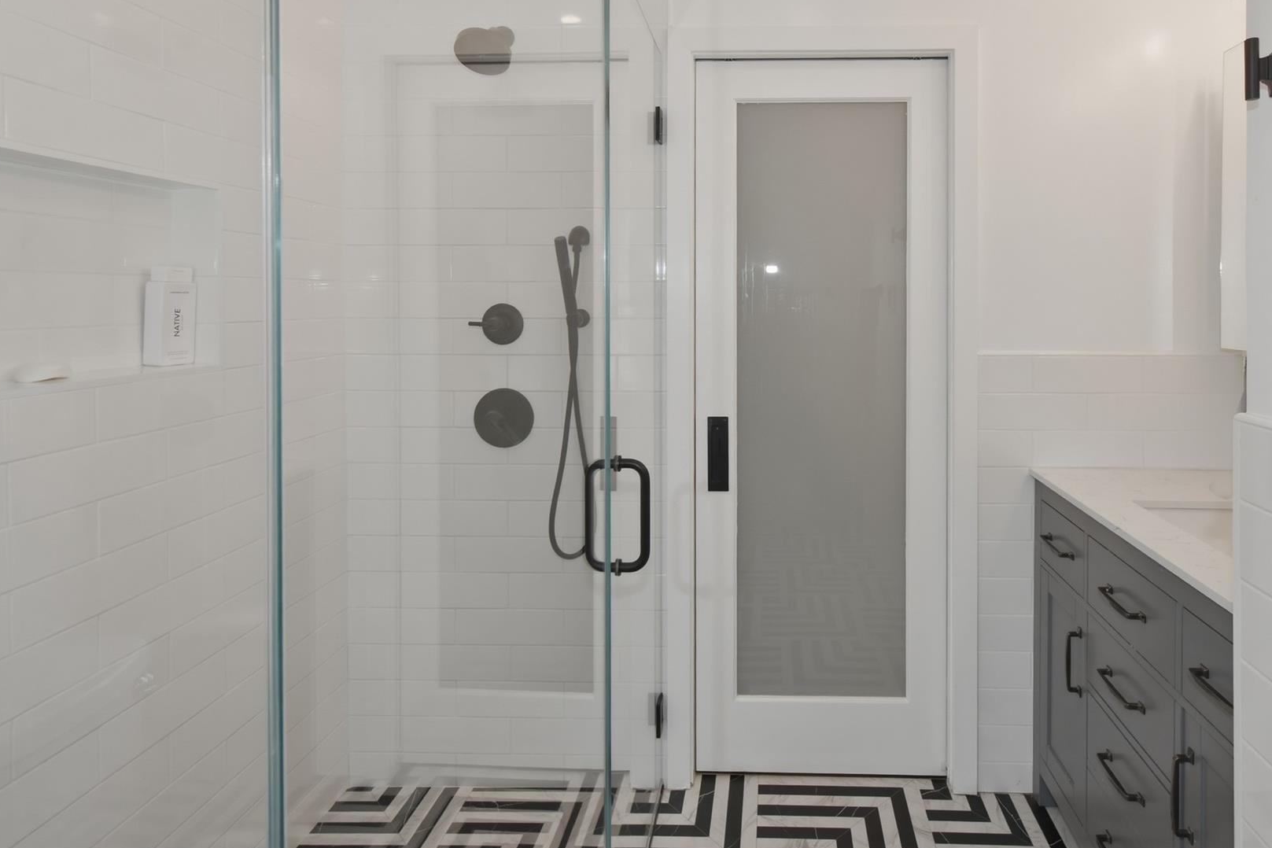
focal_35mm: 19
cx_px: 743
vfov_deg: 63.6
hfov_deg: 86.1
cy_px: 314
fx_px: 671
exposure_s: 1/125
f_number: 5.6
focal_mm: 10
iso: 140
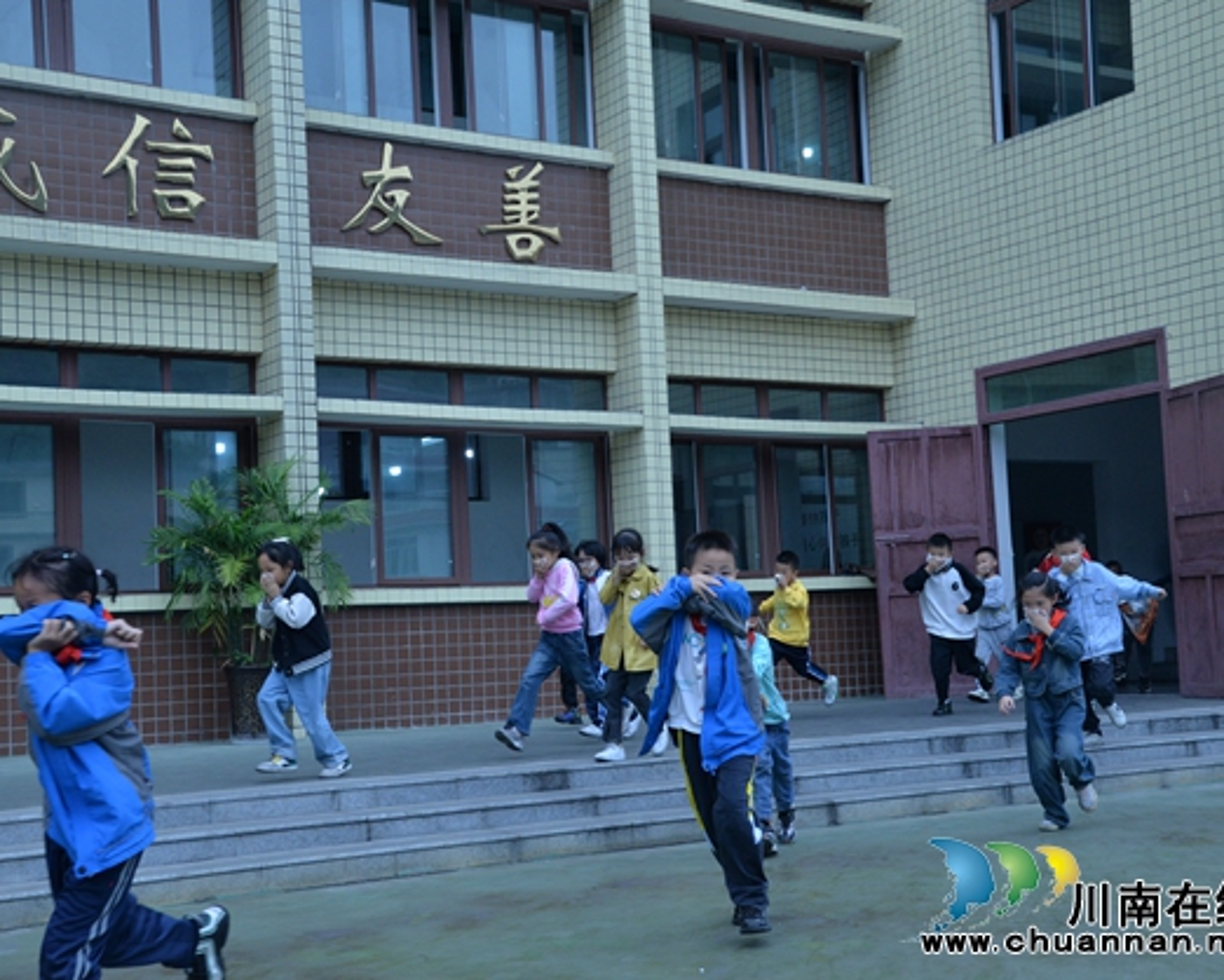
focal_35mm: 46
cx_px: 605
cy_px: 496
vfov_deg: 32.8
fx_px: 1667
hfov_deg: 40.3
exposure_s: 1/320
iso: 1250
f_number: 9
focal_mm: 40
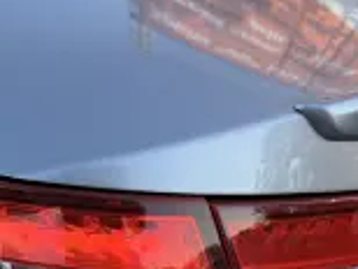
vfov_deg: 25.1
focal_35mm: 56
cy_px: 260
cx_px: 102
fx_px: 580
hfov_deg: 33.8
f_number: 1.78
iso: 80
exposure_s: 1/643
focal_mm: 6.76
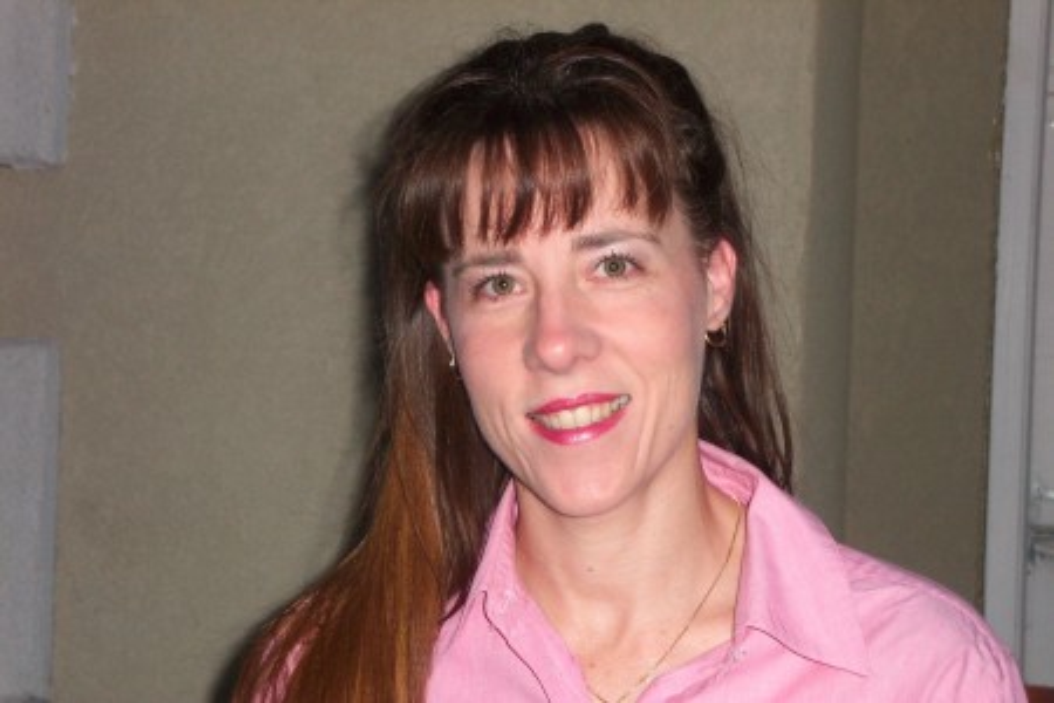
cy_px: 352
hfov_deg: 19.5
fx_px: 3074
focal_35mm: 105
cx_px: 527
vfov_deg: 13.0
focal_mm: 21.2
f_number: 4.7
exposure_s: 1/90
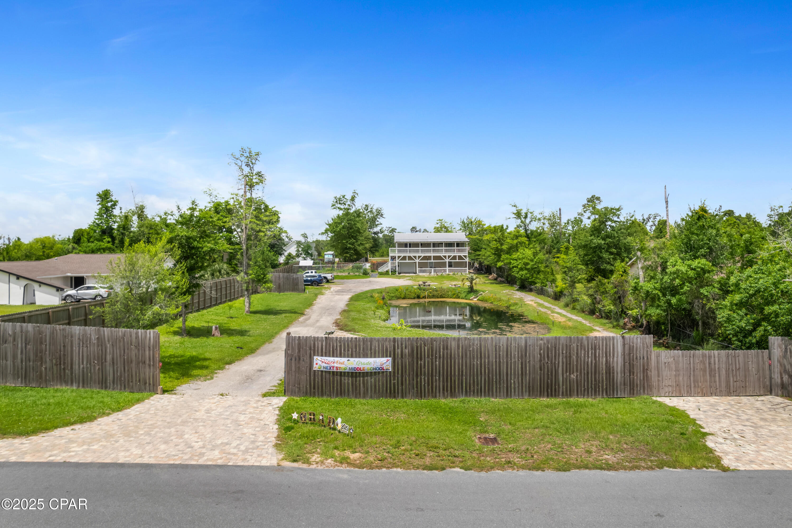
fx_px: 484
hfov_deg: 78.6
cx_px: 396
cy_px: 264
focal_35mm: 22
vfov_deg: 57.2
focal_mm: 8.38
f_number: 2.8
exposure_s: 1/2500
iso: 100
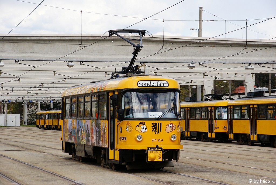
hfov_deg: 18.2
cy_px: 92
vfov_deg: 12.2
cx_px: 138
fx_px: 863
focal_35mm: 112
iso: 400
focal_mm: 75
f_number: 9
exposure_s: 1/640
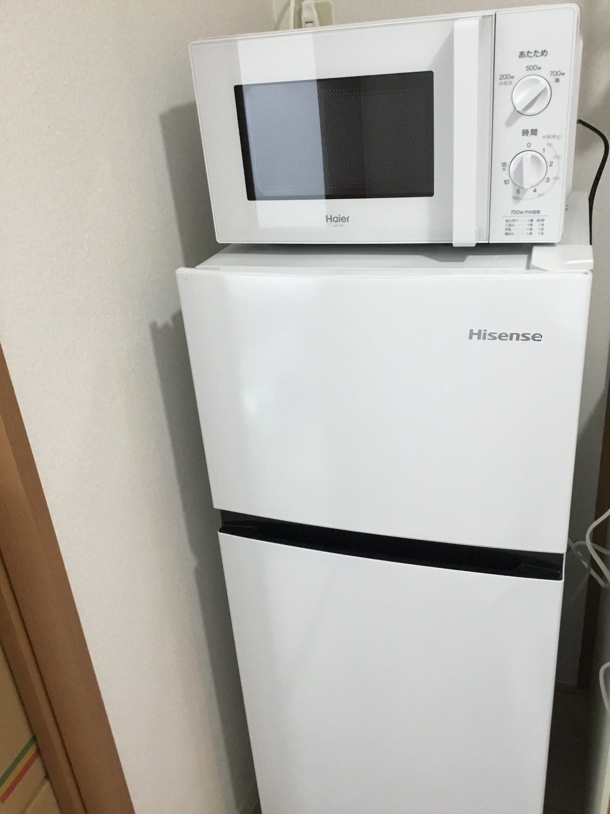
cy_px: 407
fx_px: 728
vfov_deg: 58.4
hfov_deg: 45.4
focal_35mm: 31
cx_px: 305
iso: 125
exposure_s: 1/30
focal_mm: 3.3
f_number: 2.4
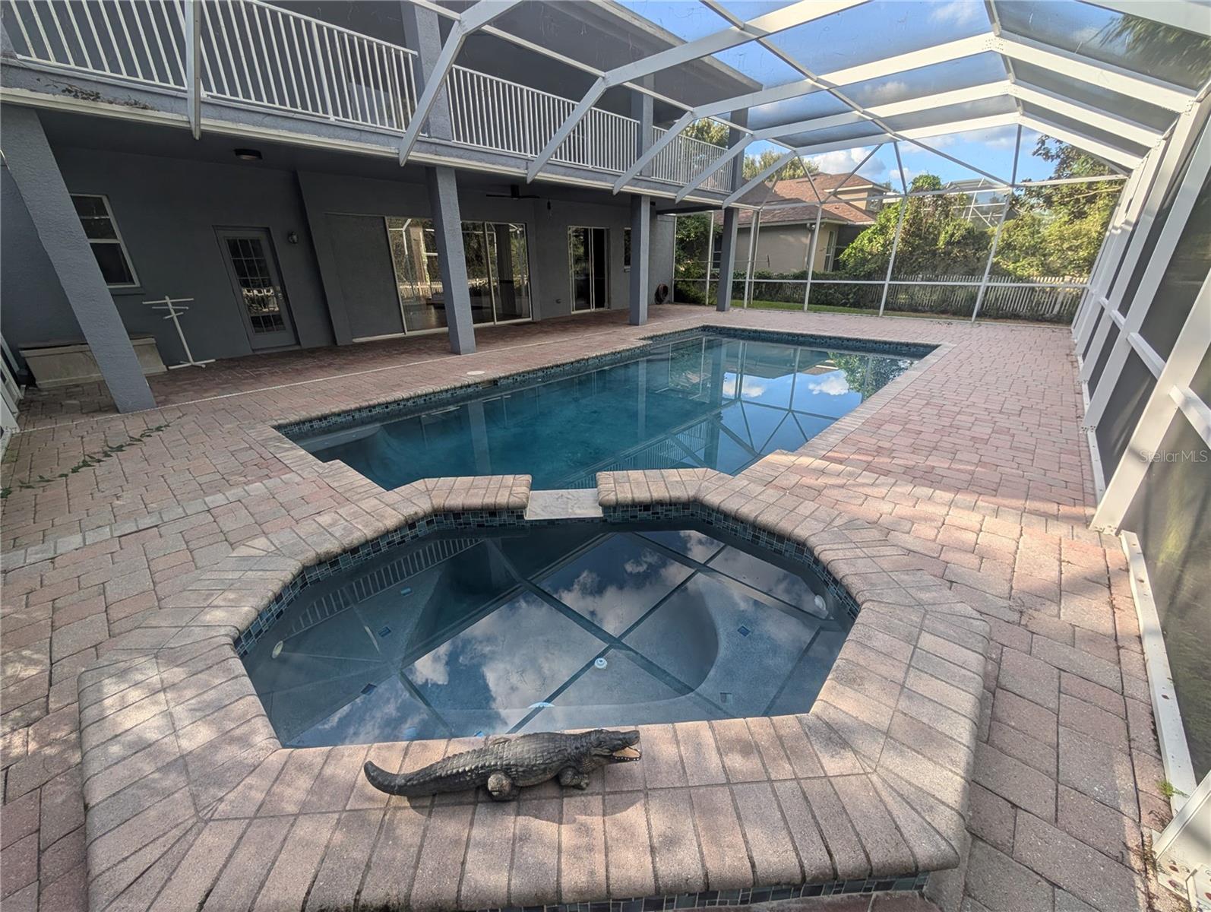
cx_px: 606
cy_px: 456
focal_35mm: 12
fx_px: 420
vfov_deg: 94.6
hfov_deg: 110.5
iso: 43
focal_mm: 2.02
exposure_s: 1/580
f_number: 1.7
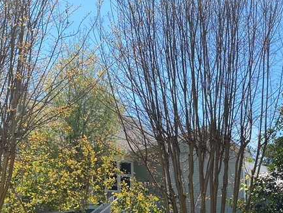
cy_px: 224
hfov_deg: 31.5
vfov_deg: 22.9
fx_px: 499
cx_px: 183
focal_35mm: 61
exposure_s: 1/1522
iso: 32
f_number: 1.8
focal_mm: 4.25
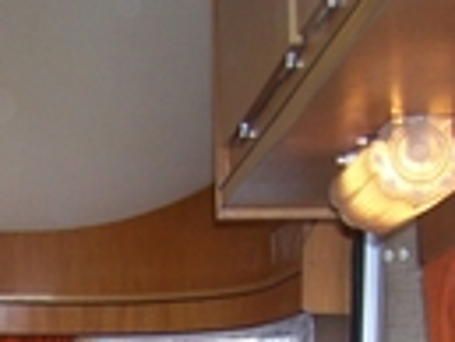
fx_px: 1737
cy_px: 591
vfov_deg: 10.6
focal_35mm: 132
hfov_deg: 14.7
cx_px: -7
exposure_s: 1/64
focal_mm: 5.6
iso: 80
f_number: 2.7
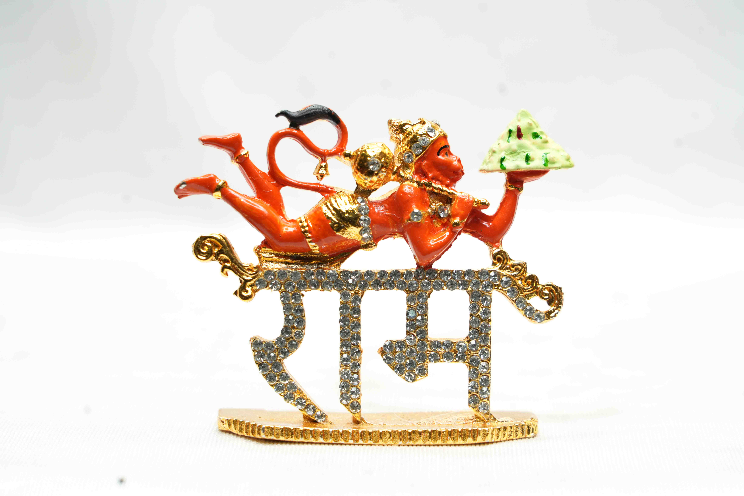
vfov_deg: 13.0
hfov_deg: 19.5
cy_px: 248
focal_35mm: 105
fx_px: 2170
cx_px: 372
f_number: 7.1
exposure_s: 1/50
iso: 640
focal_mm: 105
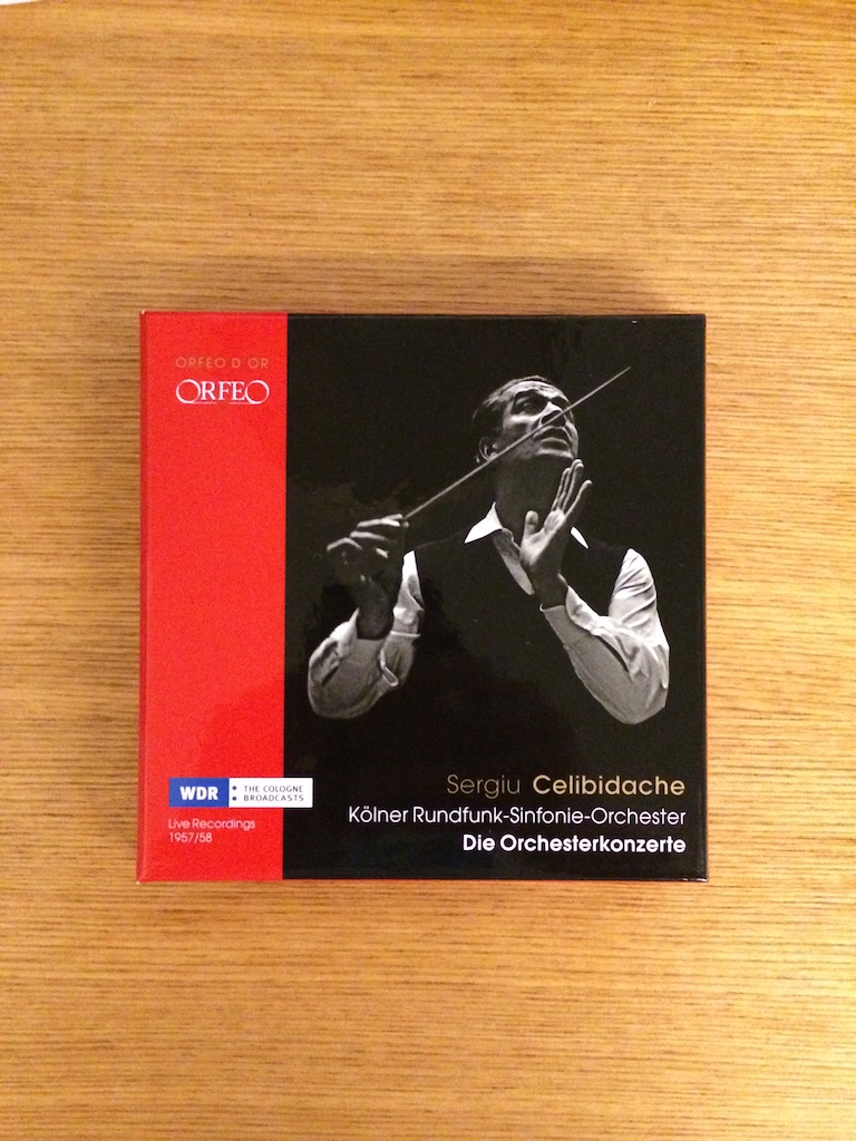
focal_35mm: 30
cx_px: 428
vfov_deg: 60.0
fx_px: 989
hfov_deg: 46.8
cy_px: 570
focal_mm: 4.12
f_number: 2.2
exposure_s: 1/17
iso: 800
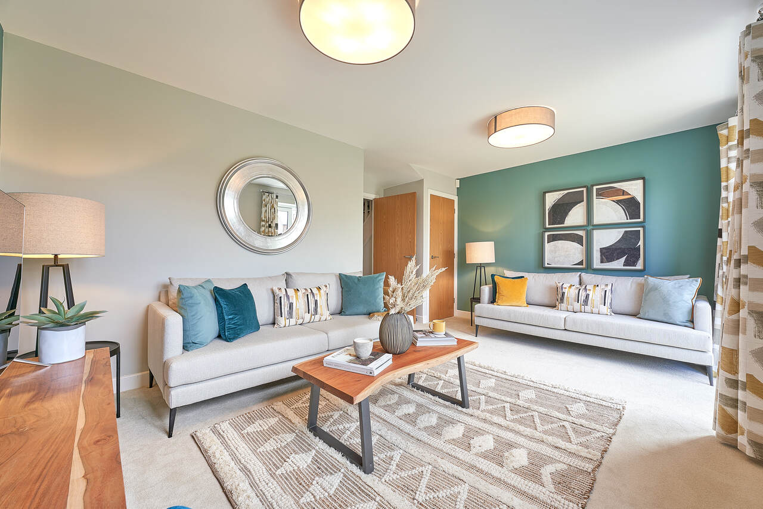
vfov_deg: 81.2
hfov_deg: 104.2
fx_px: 297
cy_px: 254
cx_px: 382
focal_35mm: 14
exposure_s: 1/5
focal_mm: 14
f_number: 10
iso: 100
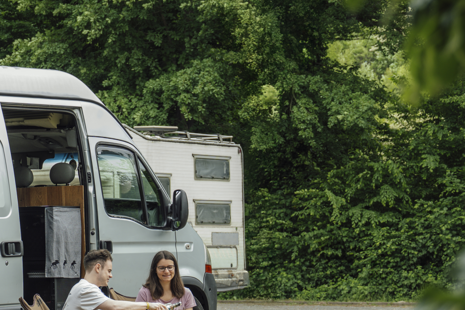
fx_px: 2118
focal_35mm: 164
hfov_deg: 12.4
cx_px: 2
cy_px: 113
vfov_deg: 8.4
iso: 125
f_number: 4
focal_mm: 56
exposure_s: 1/200
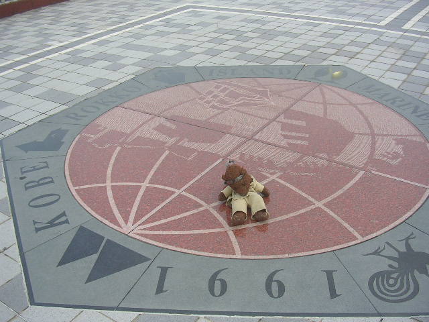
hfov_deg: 49.0
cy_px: 161
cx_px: 214
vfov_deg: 37.7
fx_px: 471
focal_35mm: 38
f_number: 2.8
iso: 50
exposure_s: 1/85.8
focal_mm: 5.8
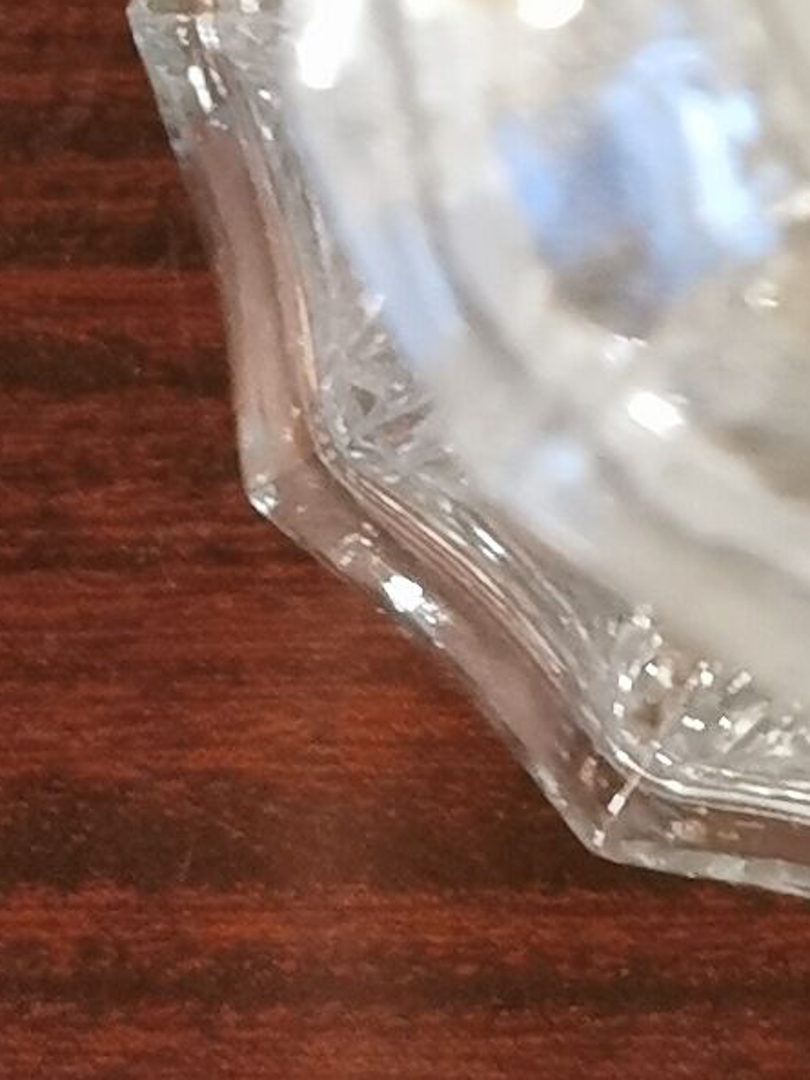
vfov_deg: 10.5
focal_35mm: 166
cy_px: -1348
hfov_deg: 8.9
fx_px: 5177
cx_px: 861
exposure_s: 1/33.3
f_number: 1.6
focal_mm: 5.56
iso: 320
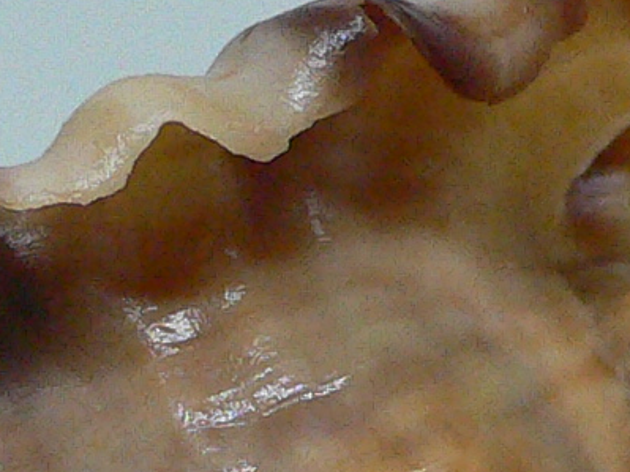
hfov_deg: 11.1
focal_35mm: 177
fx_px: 3220
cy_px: 614
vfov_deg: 8.3
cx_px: 134
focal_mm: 4.6
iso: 200
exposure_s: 1/50
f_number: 2.8
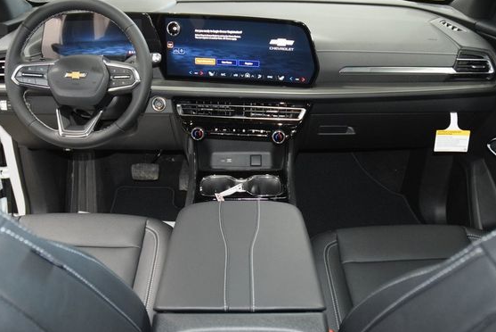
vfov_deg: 42.4
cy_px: 174
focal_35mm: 31
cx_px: 239
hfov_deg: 60.2
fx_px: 427
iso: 3200
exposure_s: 1/60
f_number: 3.5
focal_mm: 18
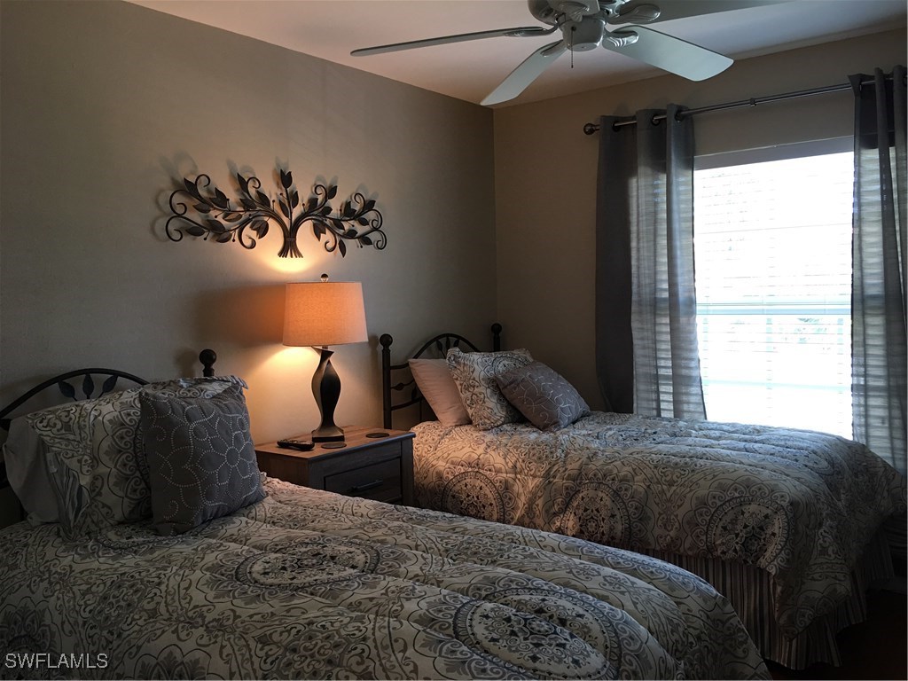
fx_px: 761
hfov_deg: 61.7
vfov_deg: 48.2
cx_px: 454
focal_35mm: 29
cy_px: 340
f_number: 2.2
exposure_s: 1/30
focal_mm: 4.15
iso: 40
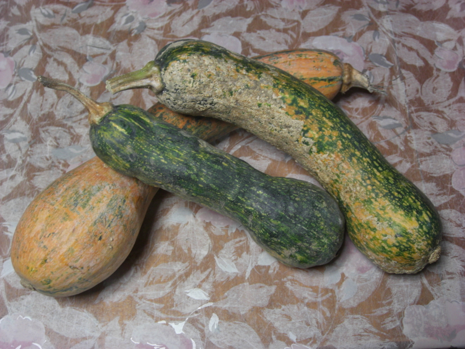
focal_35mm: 46
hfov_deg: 41.2
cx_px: 232
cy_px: 174
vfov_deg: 31.5
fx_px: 618
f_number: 3.1
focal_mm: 9.5
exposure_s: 1/10
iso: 200
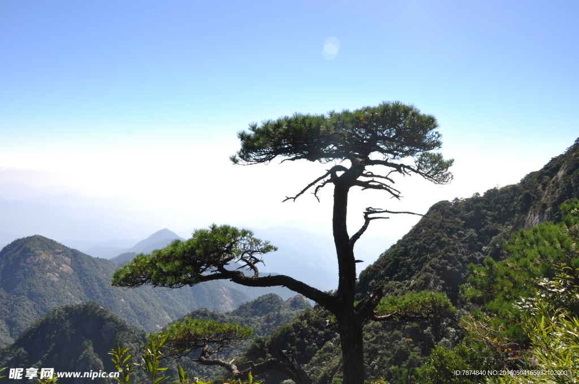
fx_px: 434
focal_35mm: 27
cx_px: 290
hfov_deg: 67.4
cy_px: 192
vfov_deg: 47.8
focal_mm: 18
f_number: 11
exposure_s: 1/125
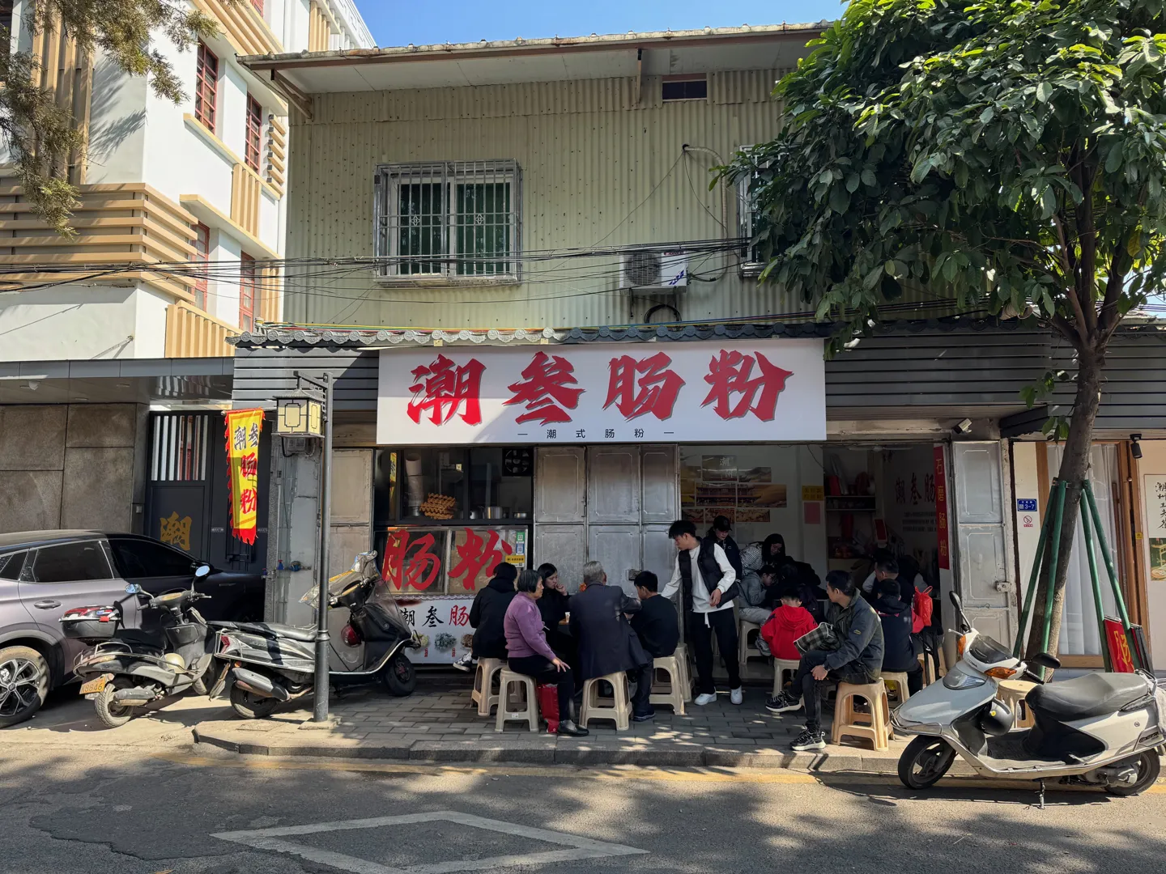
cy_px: 437
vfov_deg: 56.8
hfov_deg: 71.6
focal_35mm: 24
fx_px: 808
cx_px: 583
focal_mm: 6.76
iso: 80
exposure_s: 1/572
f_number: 1.78
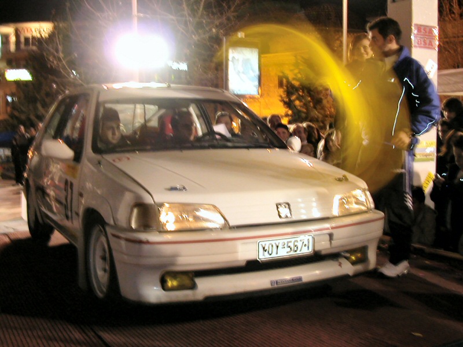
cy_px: 174
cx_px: 232
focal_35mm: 43
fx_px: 575
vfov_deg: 33.6
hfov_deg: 43.9
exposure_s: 1/6.9
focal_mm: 6.6
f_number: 2.9
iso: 200
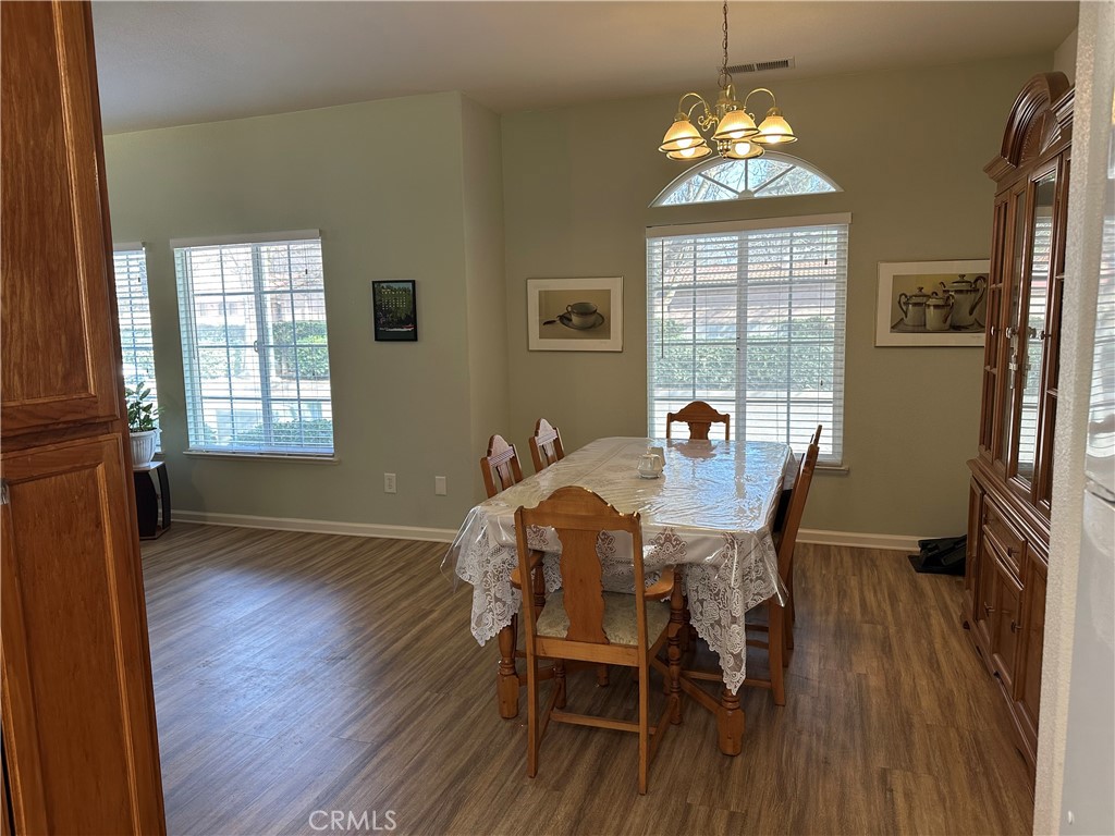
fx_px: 773
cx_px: 558
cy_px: 418
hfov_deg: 71.6
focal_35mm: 24
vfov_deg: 56.8
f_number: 1.78
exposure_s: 1/120
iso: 125
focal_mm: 6.86
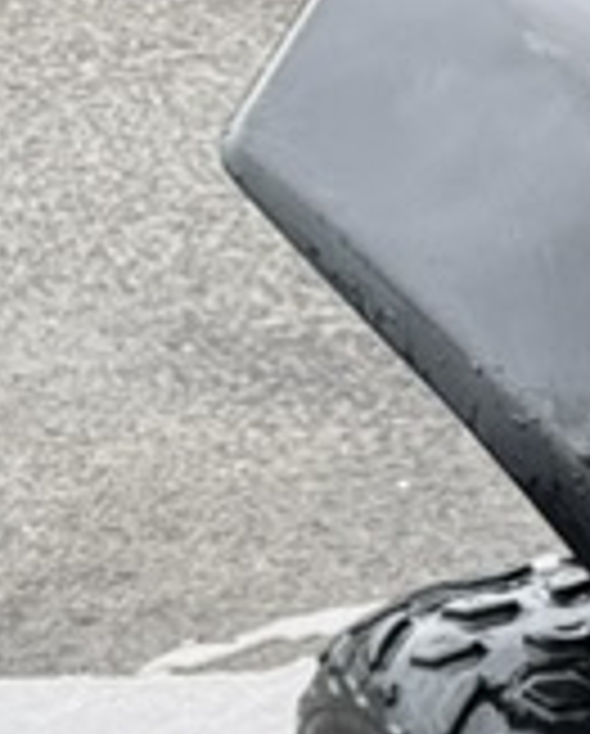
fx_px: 3200
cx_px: 1991
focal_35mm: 147
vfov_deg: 12.4
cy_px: 1103
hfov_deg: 8.2
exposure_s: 1/338
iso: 80
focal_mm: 6.76
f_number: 1.78
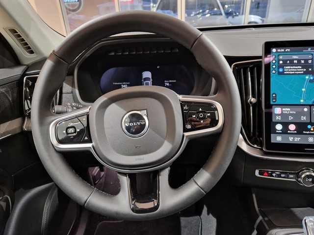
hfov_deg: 73.9
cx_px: 157
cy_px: 118
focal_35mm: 23
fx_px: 209
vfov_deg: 58.9
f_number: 1.8
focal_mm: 5.4
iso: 500
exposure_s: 1/29
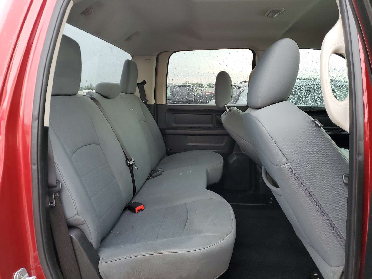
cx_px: 186
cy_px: 140
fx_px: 279
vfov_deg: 53.1
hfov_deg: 67.3
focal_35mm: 26
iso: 79
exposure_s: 1/50
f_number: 1.5
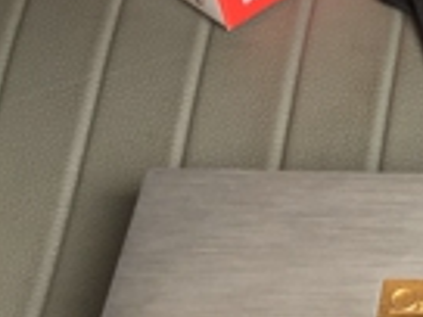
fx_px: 1430
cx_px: 846
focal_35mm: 117
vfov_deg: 12.3
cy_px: 404
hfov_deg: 14.1
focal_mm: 4.15
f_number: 2.2
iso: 32
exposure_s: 1/50
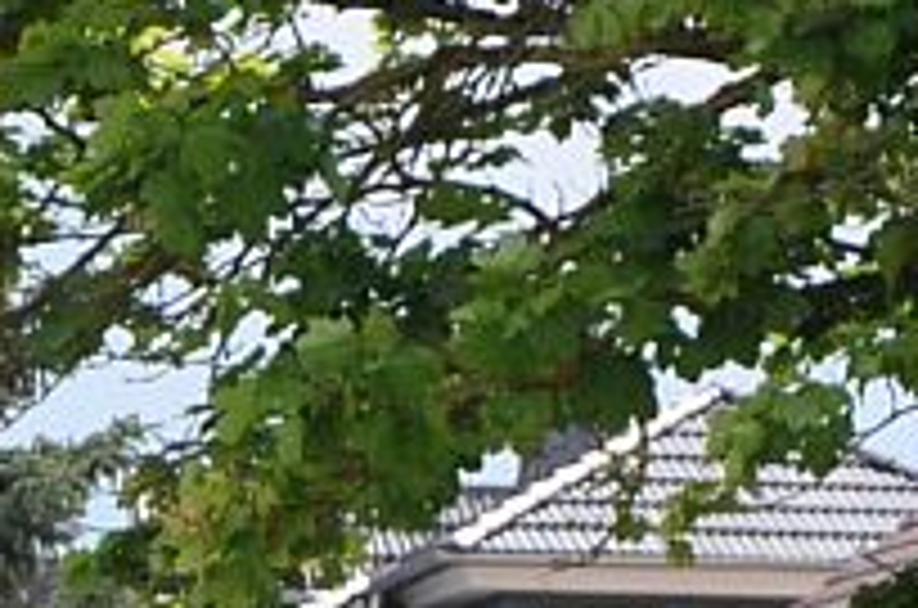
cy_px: 2022
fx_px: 18572
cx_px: 718
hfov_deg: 2.8
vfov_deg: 1.9
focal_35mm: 730
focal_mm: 70
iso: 450
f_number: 5.3
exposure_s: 1/1000
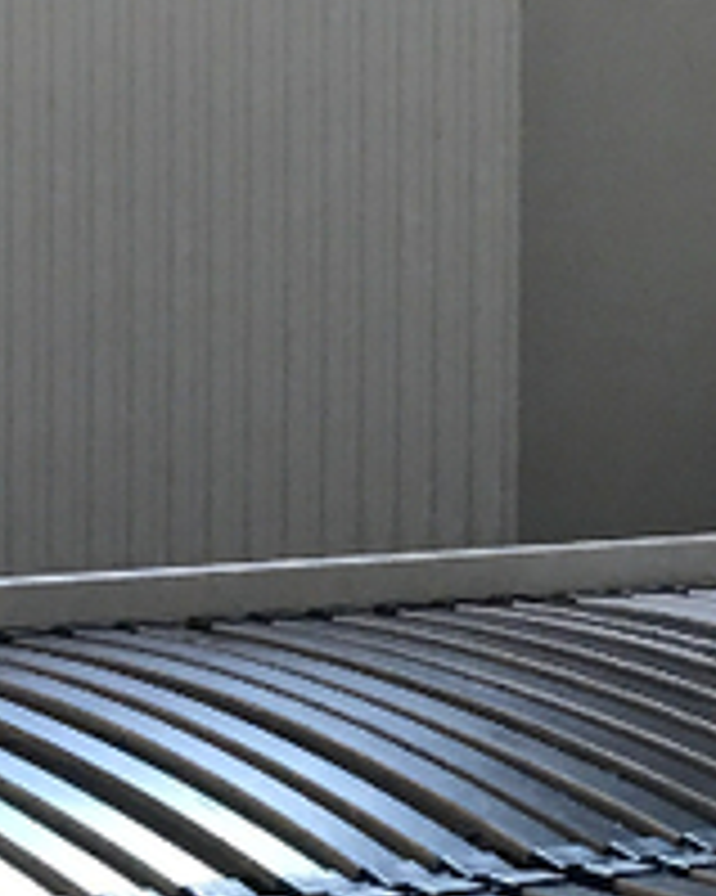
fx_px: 4374
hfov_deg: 9.1
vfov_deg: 11.7
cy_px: 185
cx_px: 1162
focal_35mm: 165
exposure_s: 1/25
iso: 40
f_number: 1.8
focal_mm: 3.99
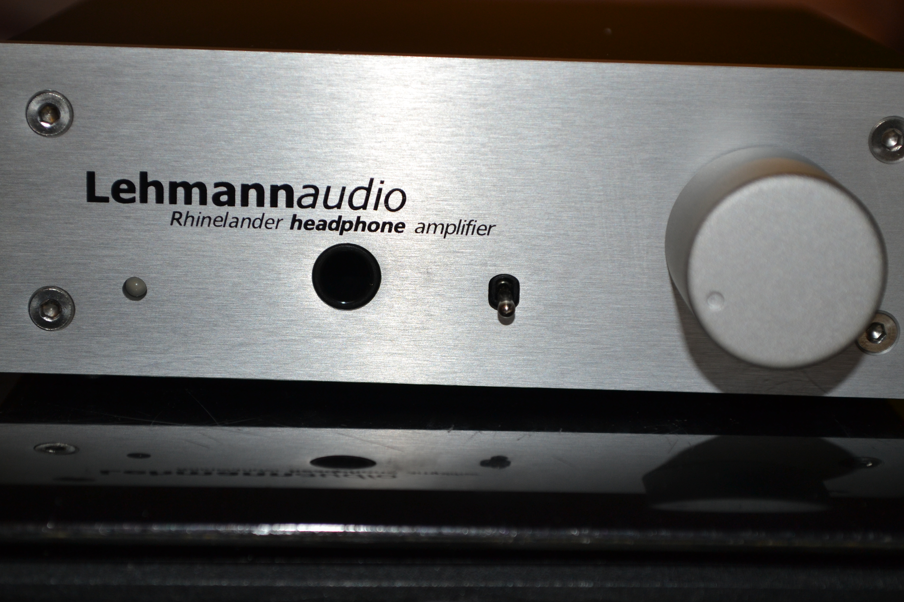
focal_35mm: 85
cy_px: 299
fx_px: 2122
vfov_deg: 16.2
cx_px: 453
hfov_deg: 24.0
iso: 280
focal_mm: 55
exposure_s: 1/60
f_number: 5.6
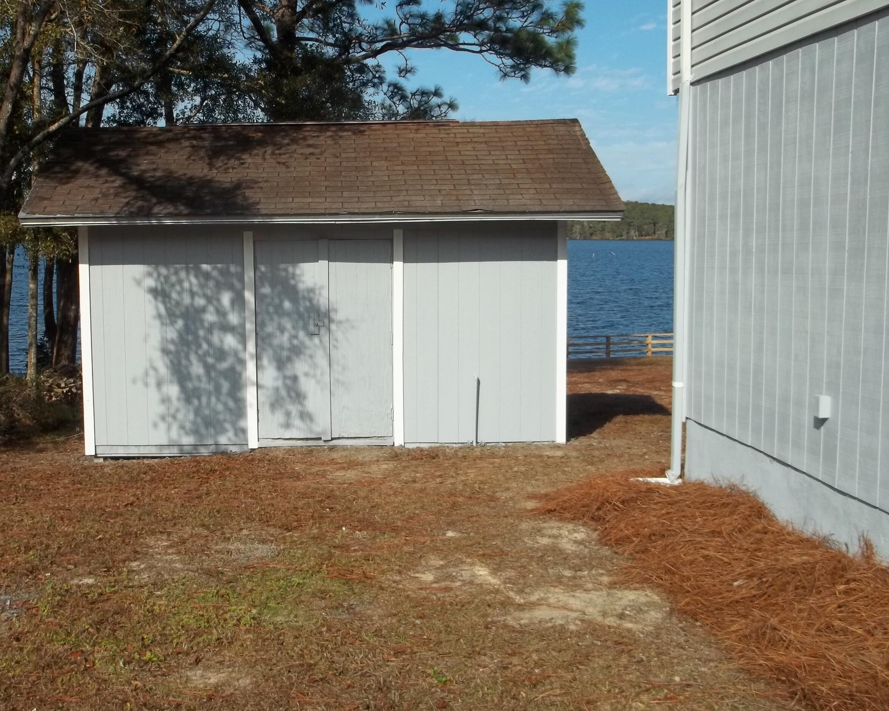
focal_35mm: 41
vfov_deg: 36.5
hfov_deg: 44.4
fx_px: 1079
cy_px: 332
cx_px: 328
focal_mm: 5.9
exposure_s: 1/250
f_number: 8
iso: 64
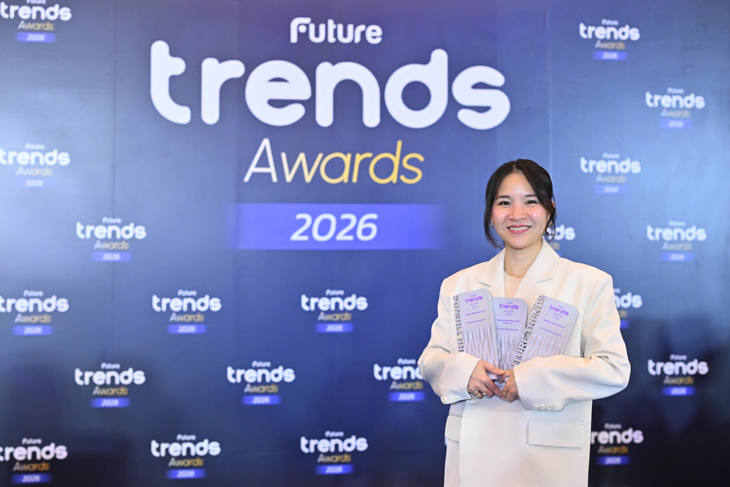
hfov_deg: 39.6
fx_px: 1014
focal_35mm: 50
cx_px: 365
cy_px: 244
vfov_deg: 27.0
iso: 1000
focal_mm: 50
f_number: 2.5
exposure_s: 1/100
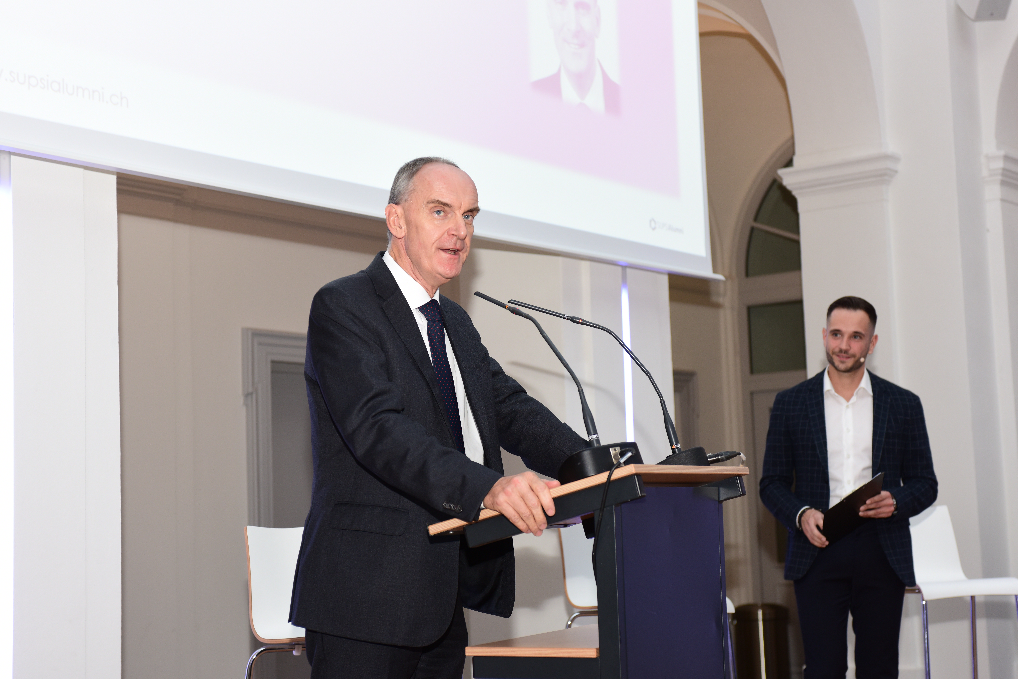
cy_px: 340
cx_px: 509
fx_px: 1075
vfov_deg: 35.1
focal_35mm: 38
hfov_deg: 50.7
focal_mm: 38
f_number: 4.5
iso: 500
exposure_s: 1/60
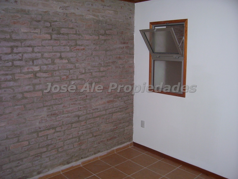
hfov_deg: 54.0
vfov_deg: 41.8
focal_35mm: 34
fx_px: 234
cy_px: 90
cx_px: 119
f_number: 2.7
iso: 125
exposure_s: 1/60
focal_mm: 5.6
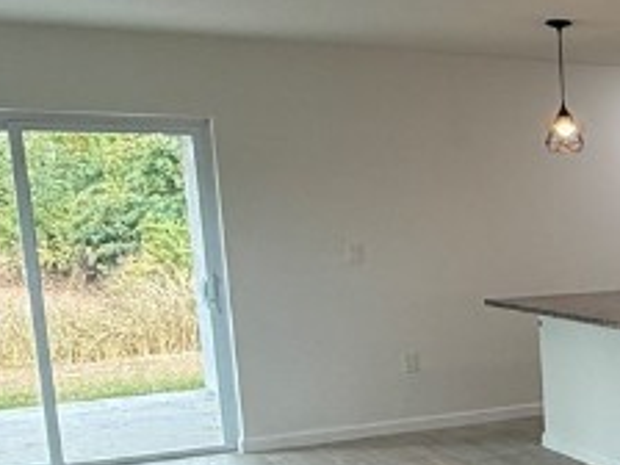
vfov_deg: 22.6
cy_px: 385
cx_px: 841
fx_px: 1146
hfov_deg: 25.3
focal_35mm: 64
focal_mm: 2.22
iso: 100
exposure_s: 1/120
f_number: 2.2
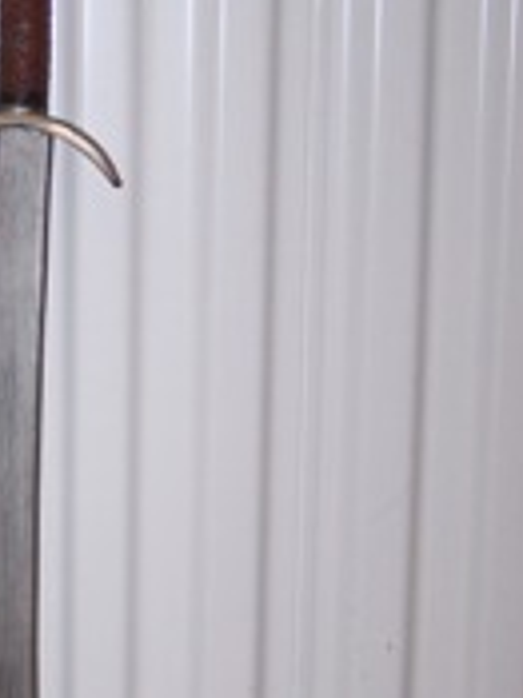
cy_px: 463
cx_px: 48
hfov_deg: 13.3
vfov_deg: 17.9
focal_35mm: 110
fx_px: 2219
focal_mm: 8
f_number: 3
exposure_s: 1/30
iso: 80
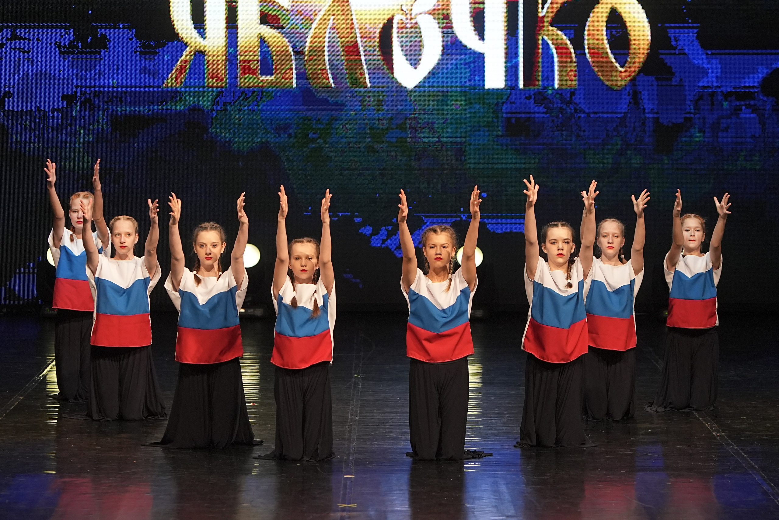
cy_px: 260
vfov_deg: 8.3
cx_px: 390
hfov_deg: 12.5
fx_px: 3570
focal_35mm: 165
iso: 2500
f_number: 4
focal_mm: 110
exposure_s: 1/400
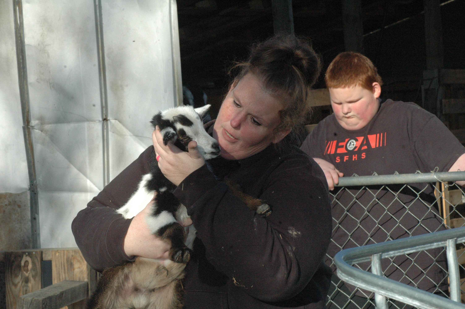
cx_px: 232
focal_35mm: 150
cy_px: 154
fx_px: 1936
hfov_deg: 13.7
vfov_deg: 9.1
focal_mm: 100
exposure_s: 1/500
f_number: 14
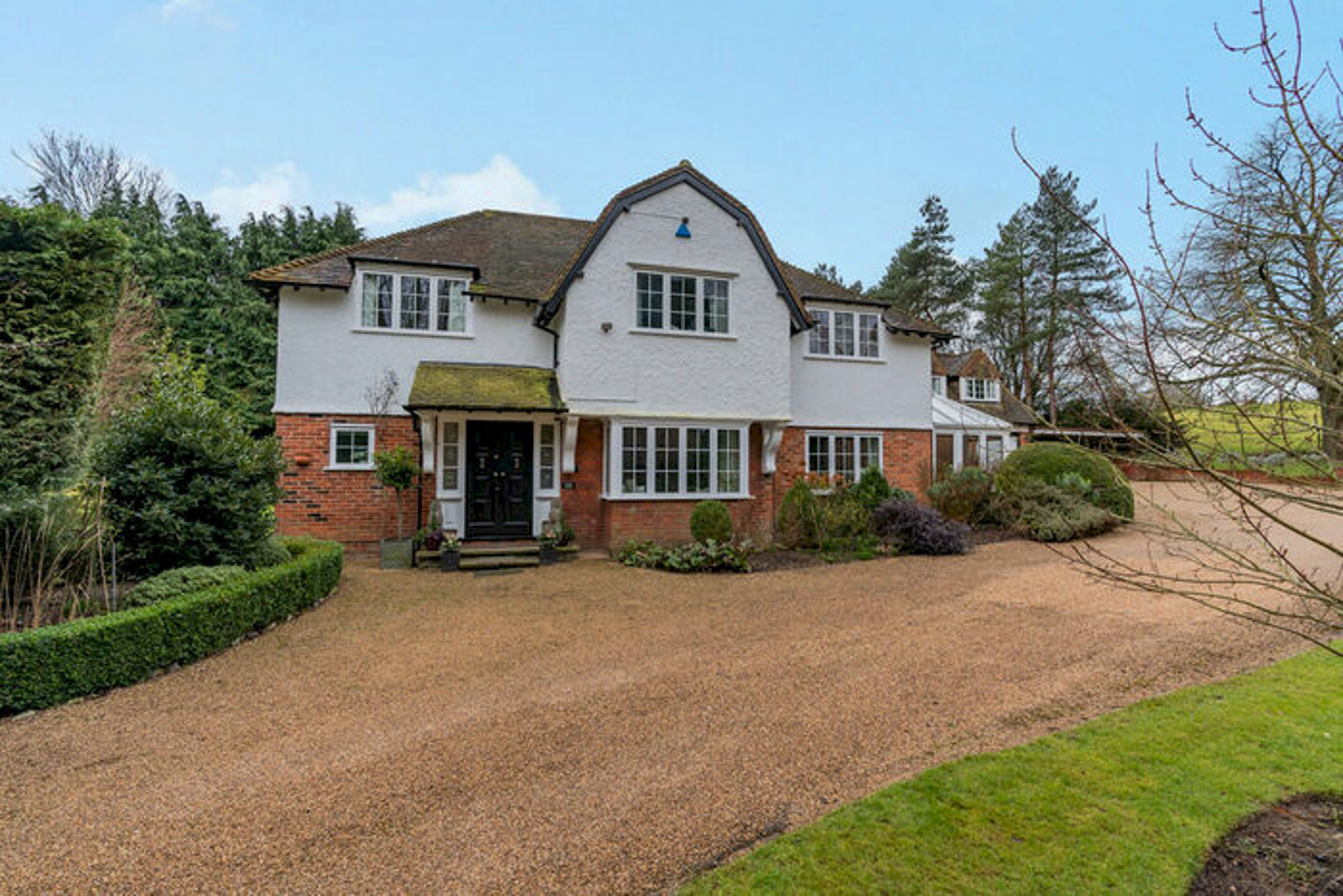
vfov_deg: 73.8
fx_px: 597
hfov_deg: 96.7
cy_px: 448
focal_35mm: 16
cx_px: 672
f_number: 5
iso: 100
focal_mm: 16
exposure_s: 1/50
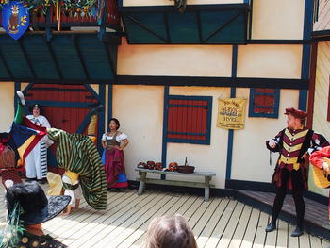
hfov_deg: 45.9
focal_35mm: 40
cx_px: 105
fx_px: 382
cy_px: 162
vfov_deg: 35.7
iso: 100
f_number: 3.5
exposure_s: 1/125
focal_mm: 6
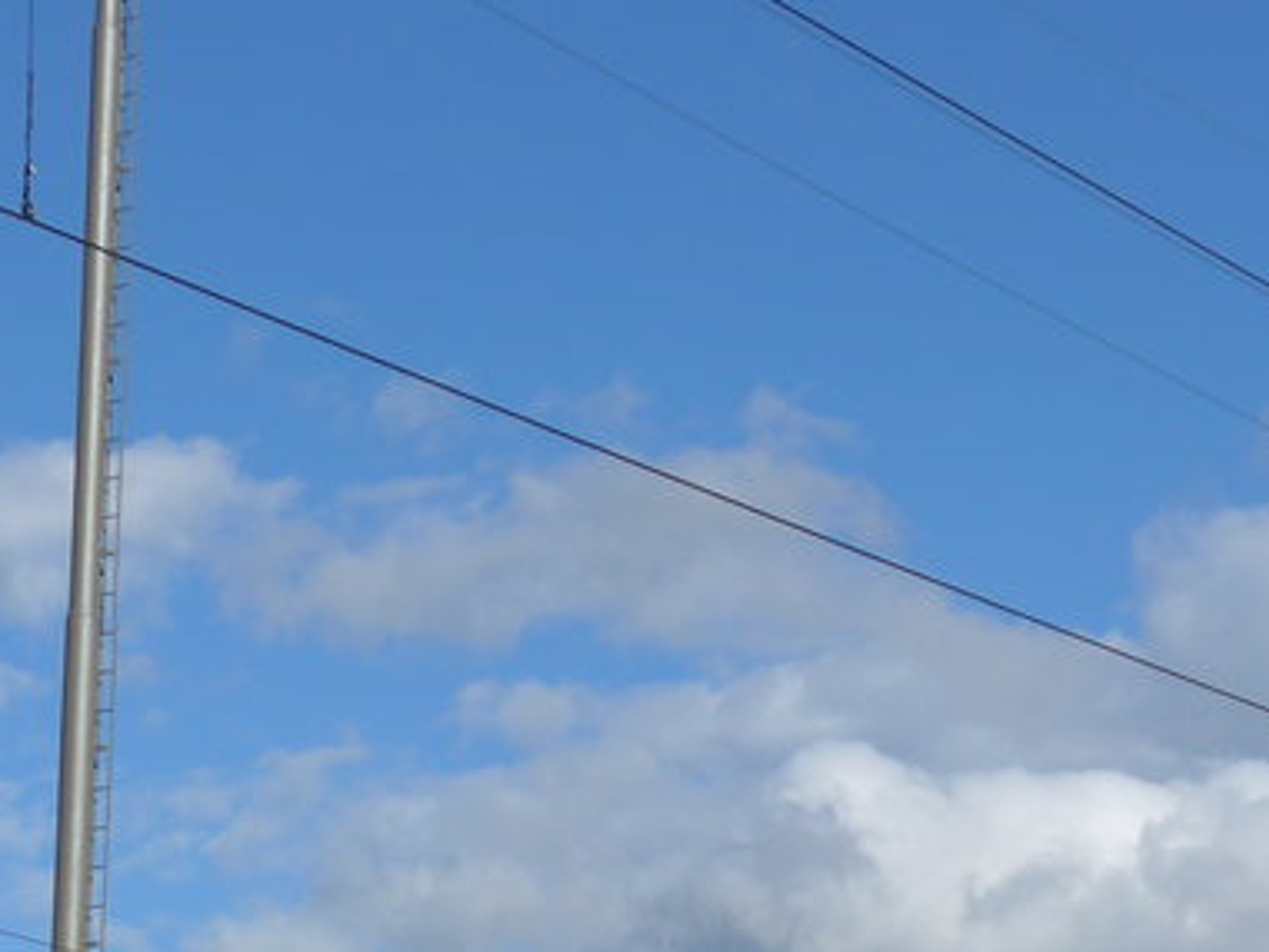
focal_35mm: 145
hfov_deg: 13.6
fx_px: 5317
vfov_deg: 10.0
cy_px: 1255
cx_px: 679
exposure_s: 1/2000
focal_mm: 9.5
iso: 80
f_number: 3.2
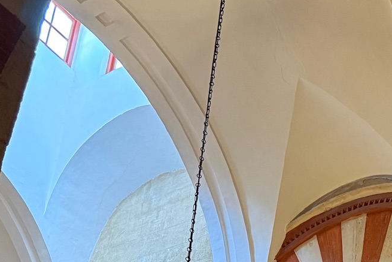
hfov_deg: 24.9
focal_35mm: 78
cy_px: 397
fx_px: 849
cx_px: 381
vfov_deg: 16.0
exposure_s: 1/50
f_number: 1.78
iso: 800
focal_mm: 6.76
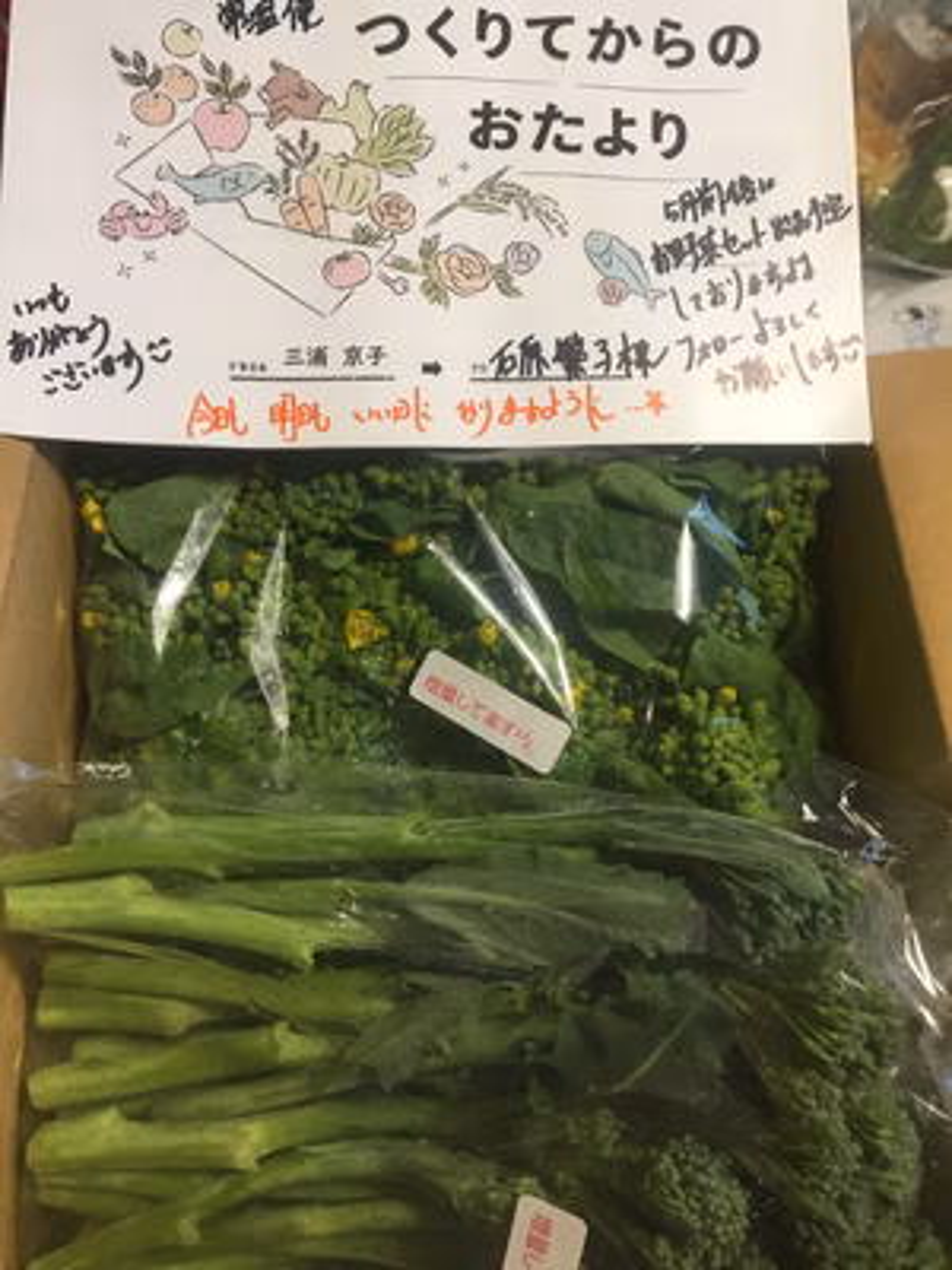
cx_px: 476
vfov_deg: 61.7
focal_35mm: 29
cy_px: 635
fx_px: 1063
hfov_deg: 48.2
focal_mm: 4.15
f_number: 2.2
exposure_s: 1/30
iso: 80
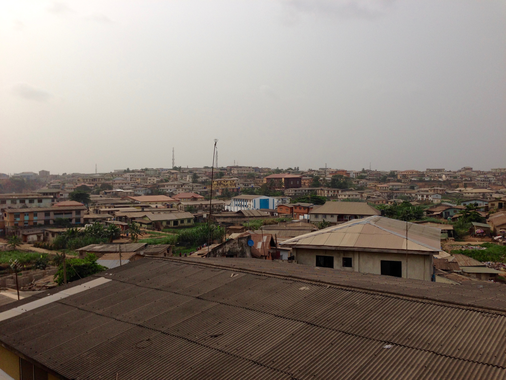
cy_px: 190
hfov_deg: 55.4
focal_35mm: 33
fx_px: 482
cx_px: 253
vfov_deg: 42.9
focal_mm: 4.12
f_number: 2.4
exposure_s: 1/1205
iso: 50
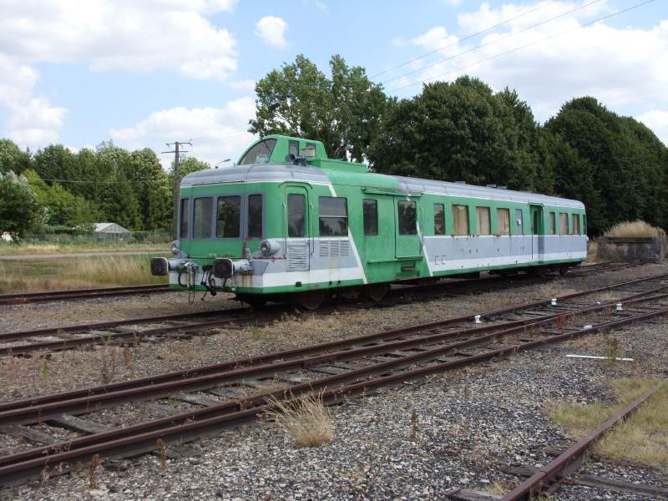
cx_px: 334
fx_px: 733
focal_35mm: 38
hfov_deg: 49.0
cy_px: 250
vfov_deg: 37.7
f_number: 4.9
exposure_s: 1/337
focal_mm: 6.3
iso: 50
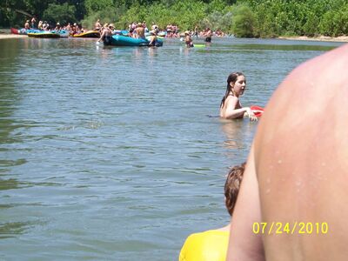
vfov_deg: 15.4
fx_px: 965
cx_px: 174
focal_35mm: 96
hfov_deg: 20.4
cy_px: 130
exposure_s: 1/1250
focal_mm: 16.2
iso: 200
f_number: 4.5
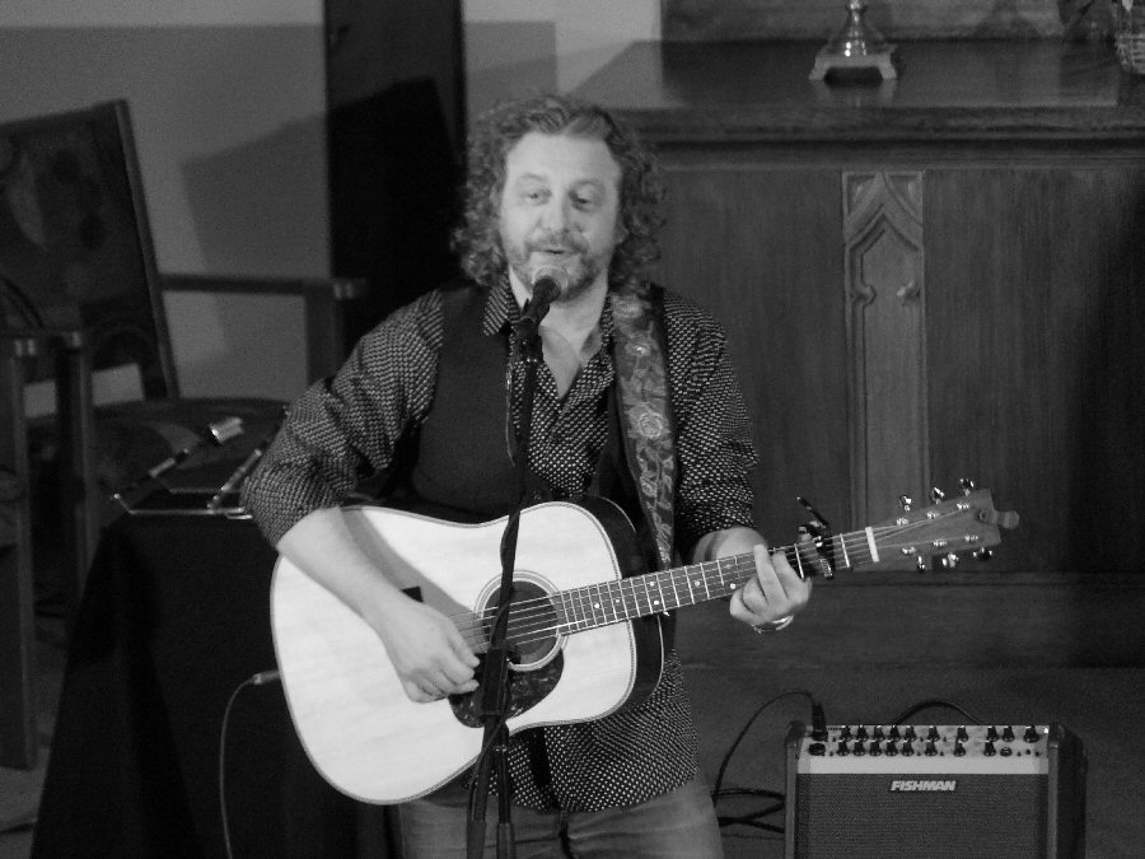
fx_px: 16042
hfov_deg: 4.1
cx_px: 572
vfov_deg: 3.1
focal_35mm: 485
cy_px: 430
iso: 400
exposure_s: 1/25
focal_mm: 87.3
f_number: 2.8
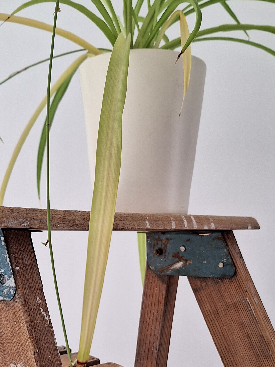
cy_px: 296
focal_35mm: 50
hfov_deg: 29.0
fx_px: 530
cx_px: 111
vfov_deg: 36.8
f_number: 1.8
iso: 40
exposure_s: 1/50
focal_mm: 5.54
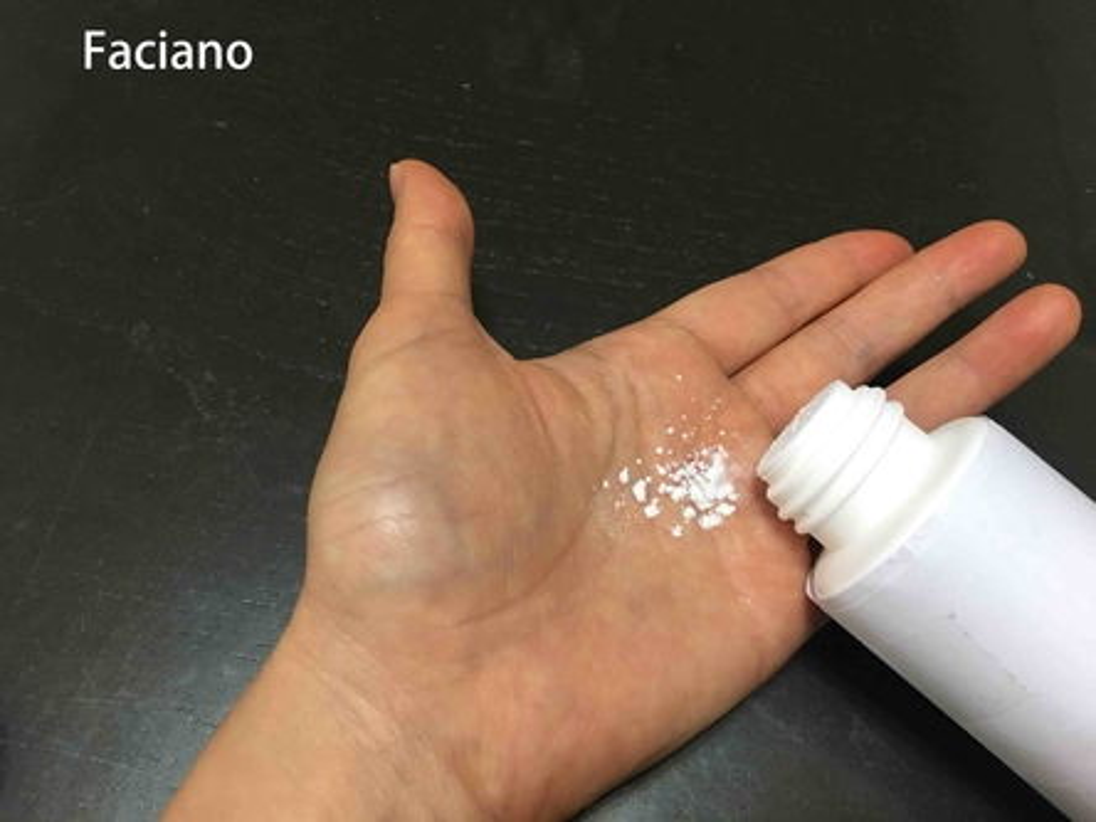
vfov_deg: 48.2
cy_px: 411
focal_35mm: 29
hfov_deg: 61.7
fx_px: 918
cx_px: 548
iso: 50
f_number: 2.2
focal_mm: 4.15
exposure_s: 1/15
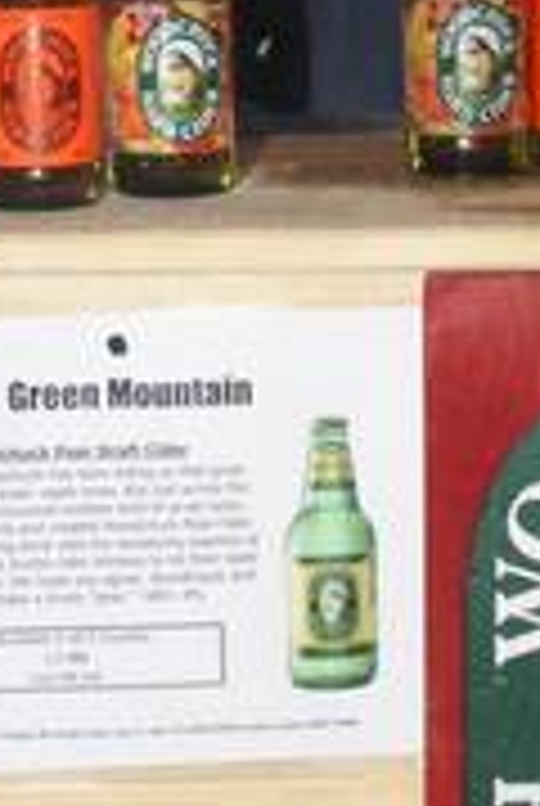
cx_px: 554
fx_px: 3362
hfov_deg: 9.1
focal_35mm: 150
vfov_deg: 13.5
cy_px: 41
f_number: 13
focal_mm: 24
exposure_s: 1/80
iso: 400
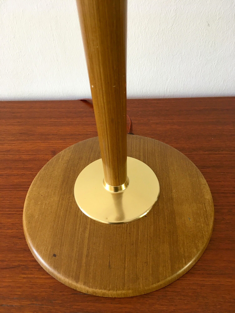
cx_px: 118
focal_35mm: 29
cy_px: 156
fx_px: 262
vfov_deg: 61.7
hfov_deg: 48.2
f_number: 2.2
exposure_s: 1/33
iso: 80
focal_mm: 4.15
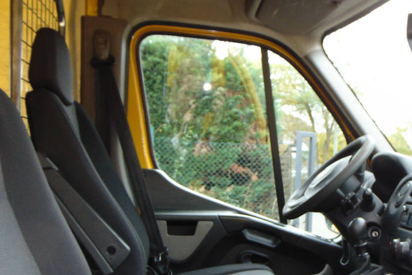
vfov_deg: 26.5
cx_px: 305
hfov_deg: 38.6
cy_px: 216
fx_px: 572
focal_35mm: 50
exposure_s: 1/30
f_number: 3
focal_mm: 4.5
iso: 160
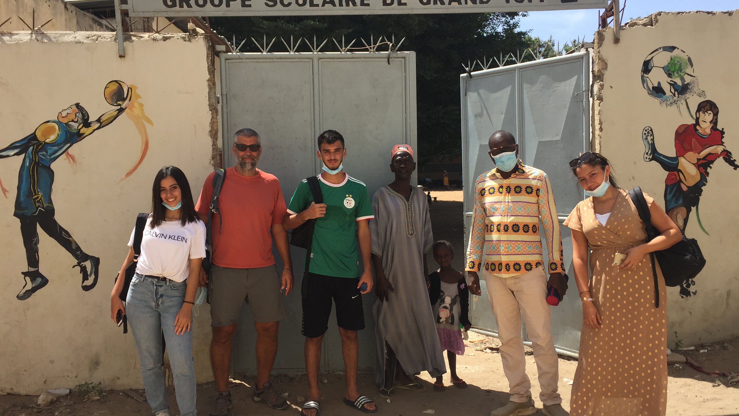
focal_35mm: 34
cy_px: 202
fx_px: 666
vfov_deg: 34.6
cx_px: 385
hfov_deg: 58.0
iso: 32
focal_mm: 4.15
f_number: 2.2
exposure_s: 1/1412
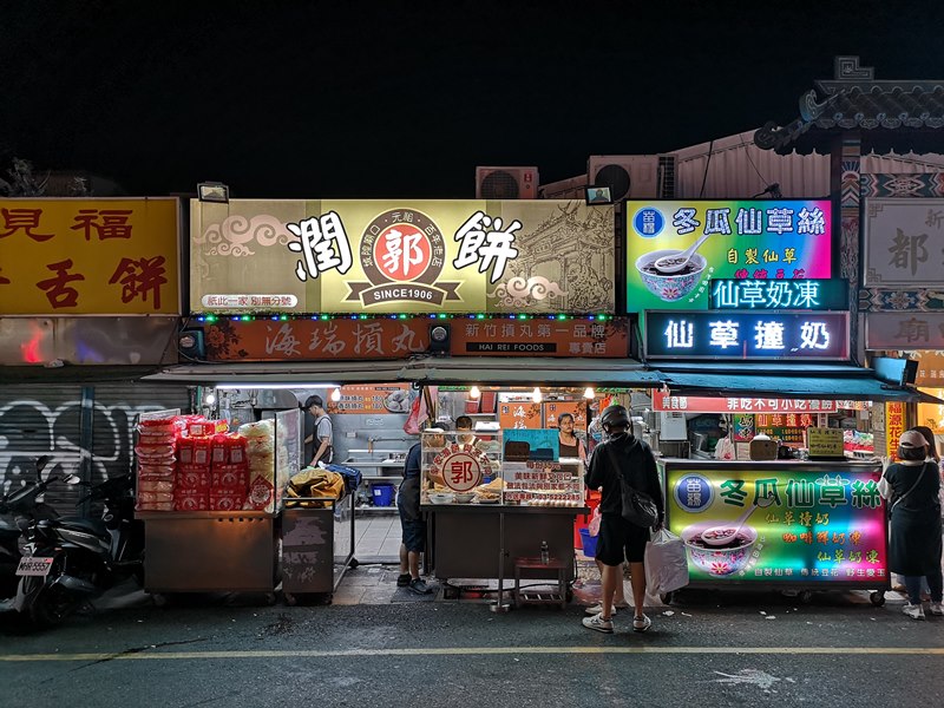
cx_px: 472
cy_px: 354
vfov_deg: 51.4
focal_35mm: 27
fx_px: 736
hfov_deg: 65.3
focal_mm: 3.95
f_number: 1.8
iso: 160
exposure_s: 1/60
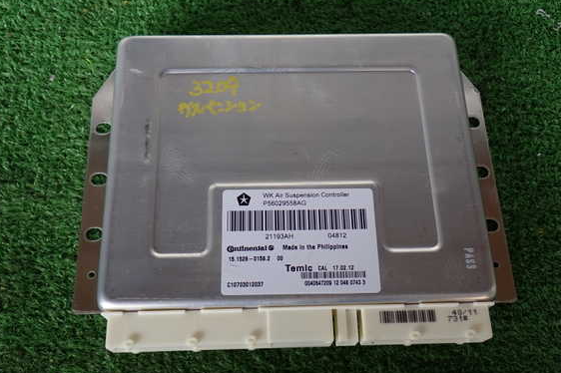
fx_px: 623
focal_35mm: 40
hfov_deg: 48.5
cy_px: 196
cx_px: 285
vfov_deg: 33.4
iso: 100
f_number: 2.5
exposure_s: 1/80
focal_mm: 6.37
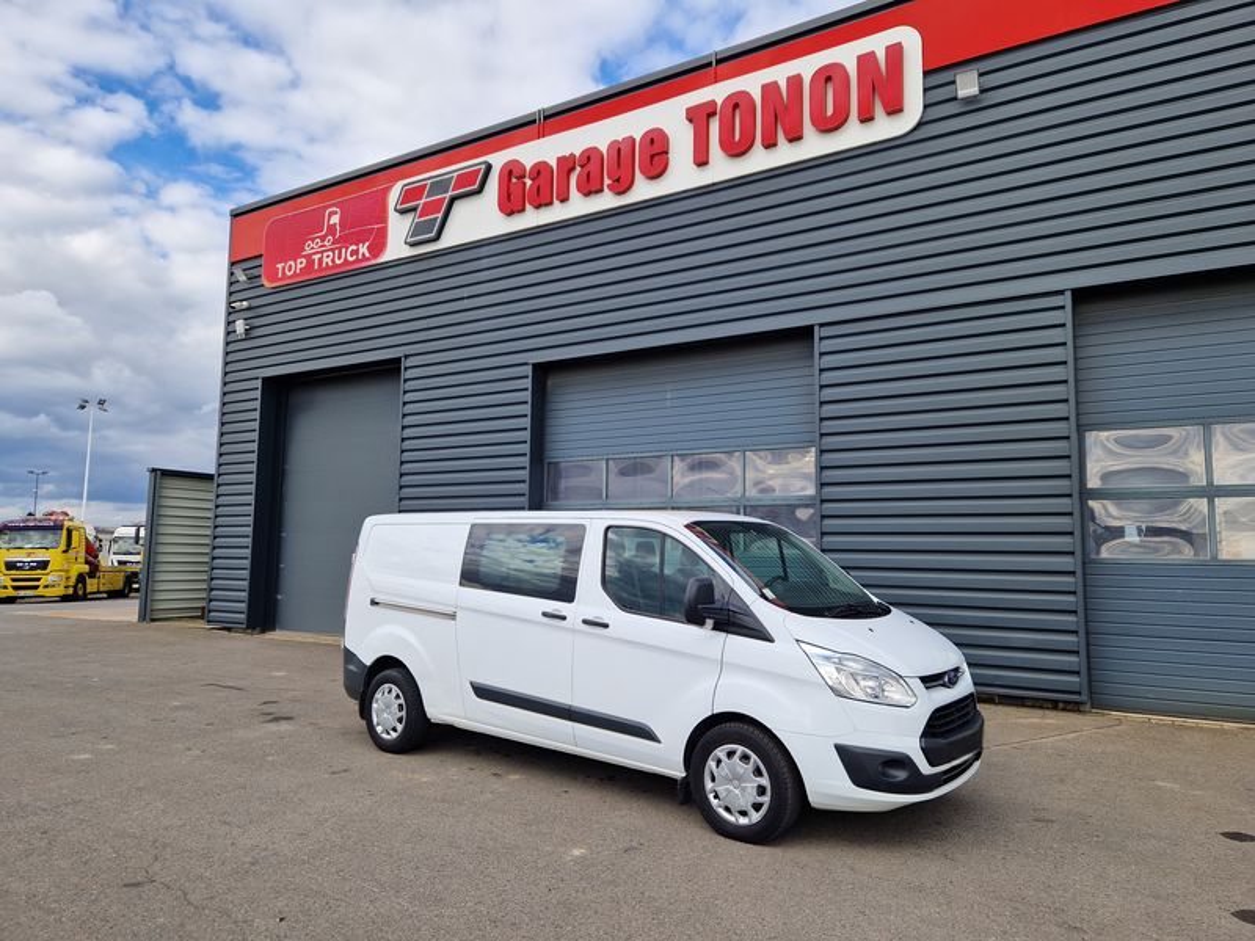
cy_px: 470
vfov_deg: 58.9
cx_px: 628
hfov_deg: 73.9
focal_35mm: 23
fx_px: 834
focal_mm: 5.4
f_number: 1.8
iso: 50
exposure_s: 1/1000
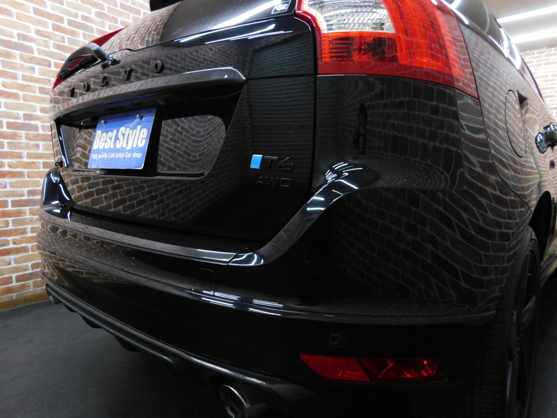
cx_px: 278
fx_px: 370
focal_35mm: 23
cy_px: 209
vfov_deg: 58.9
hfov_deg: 73.9
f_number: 3
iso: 400
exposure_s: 1/25
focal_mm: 4
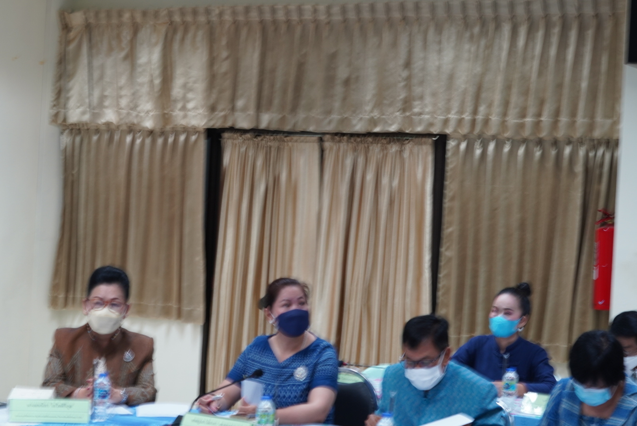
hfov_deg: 27.0
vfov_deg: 18.2
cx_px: 318
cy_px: 213
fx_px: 1328
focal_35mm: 75
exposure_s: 1/15
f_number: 5.6
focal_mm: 50
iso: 400
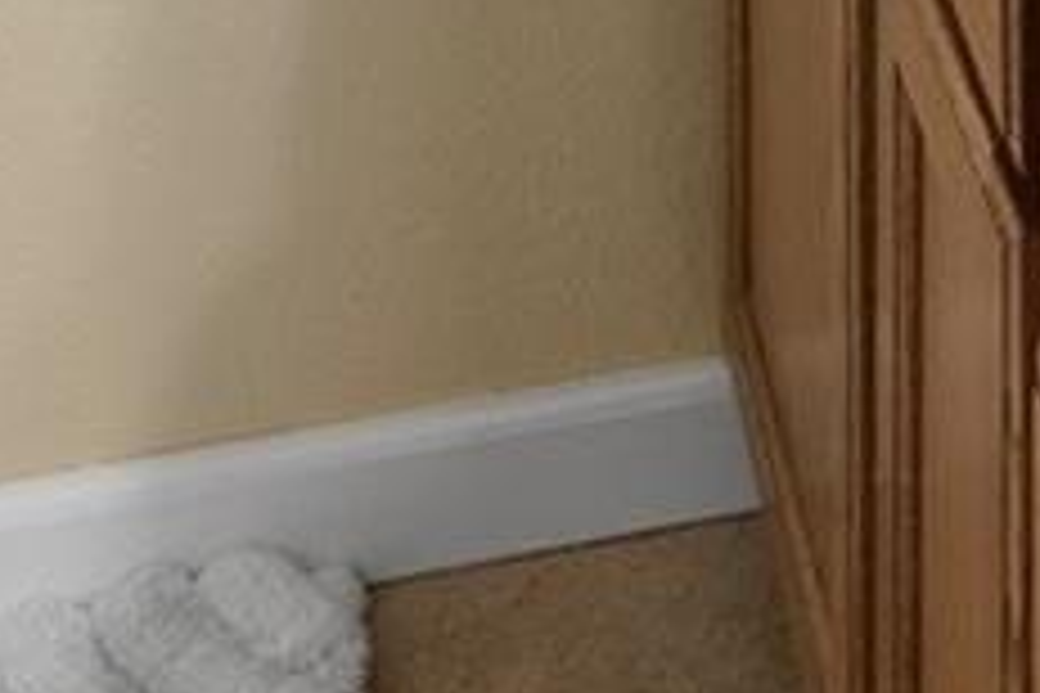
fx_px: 3206
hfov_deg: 17.3
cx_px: 1351
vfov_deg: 8.9
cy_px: -1676
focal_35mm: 111
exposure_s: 1/3
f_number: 9
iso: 500
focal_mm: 16
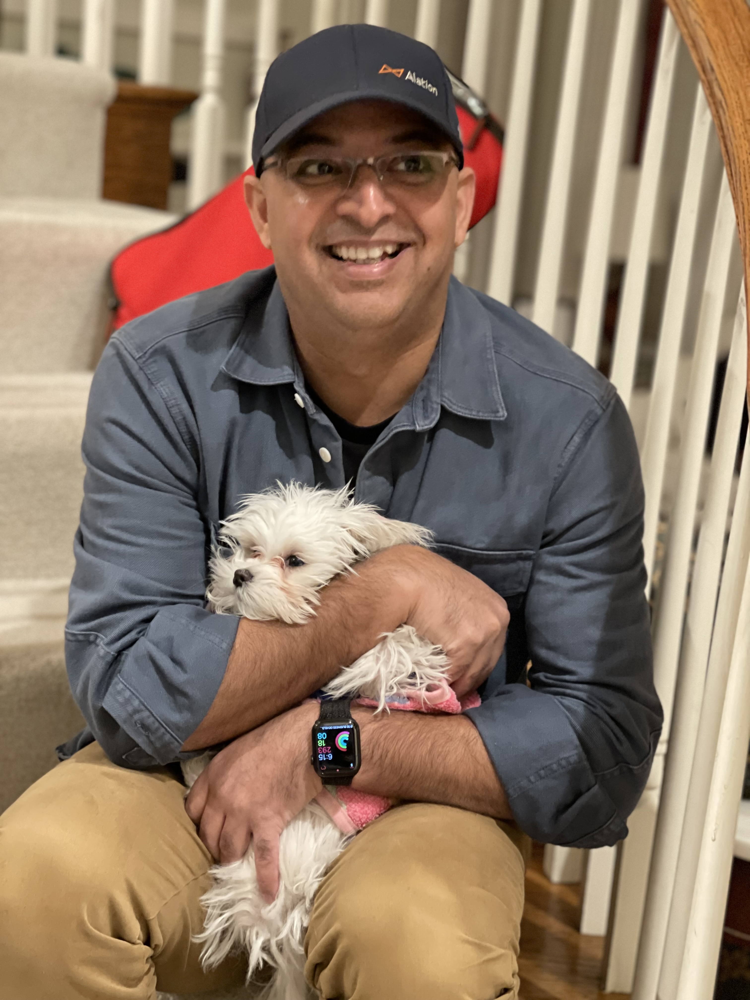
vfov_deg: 30.3
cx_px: 375
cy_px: 500
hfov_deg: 22.9
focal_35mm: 64
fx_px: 1849
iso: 800
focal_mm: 7.5
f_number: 2.2
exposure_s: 1/15
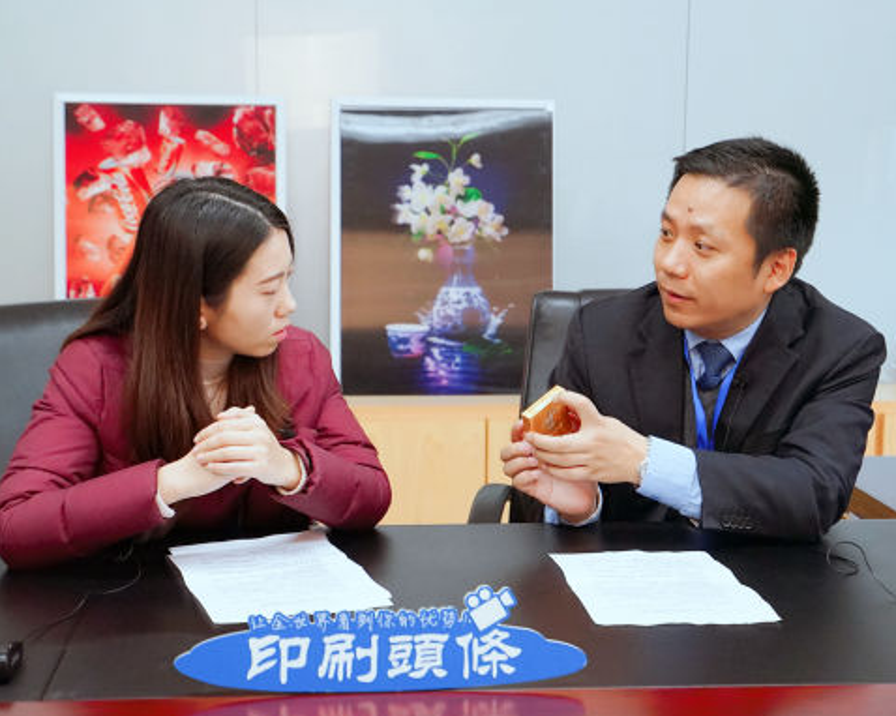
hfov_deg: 34.1
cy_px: 359
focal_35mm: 55
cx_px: 403
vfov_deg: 27.6
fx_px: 1458
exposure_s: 1/160
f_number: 4
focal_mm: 35
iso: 2000
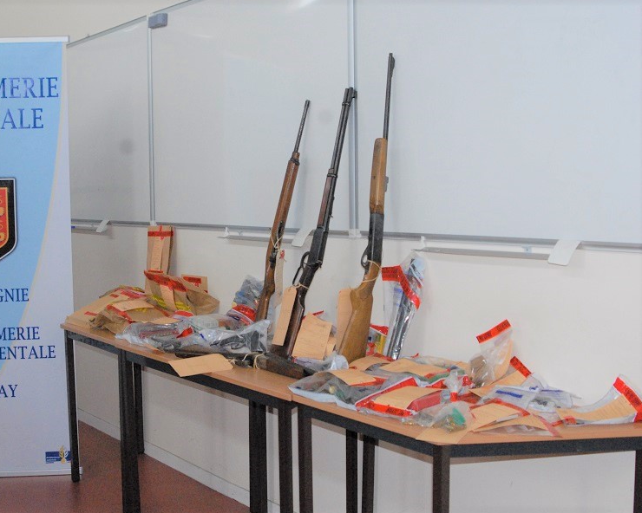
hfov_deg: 38.6
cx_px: 259
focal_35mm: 48
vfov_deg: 31.5
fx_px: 912
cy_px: 260
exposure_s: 1/125
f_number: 5.6
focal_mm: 28
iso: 1600
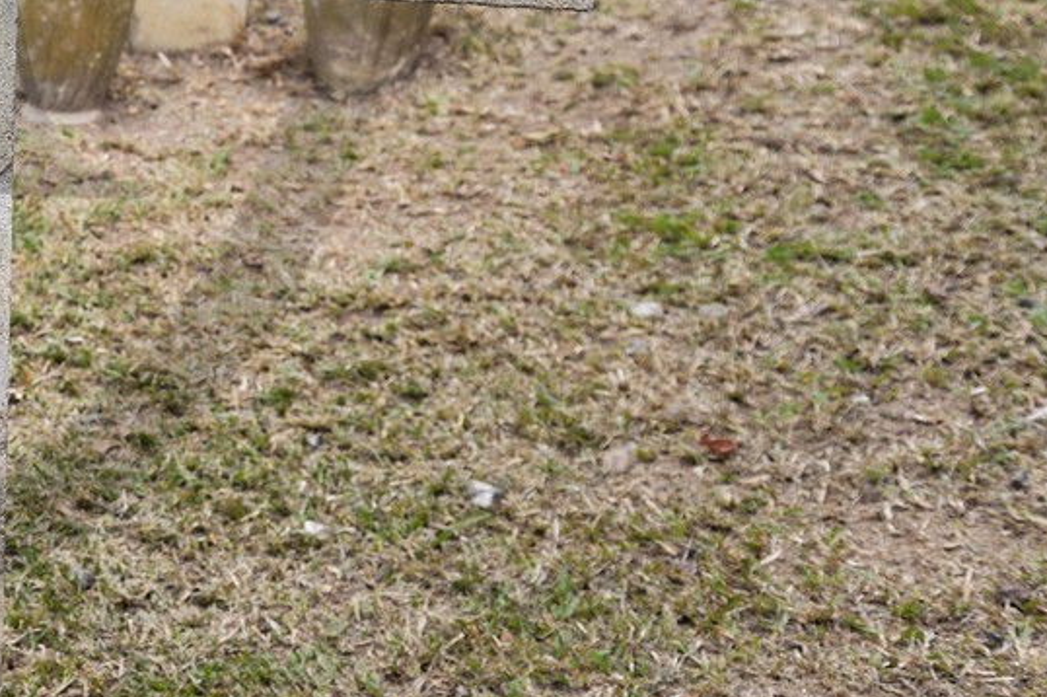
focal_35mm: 104
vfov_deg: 12.8
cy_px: -119
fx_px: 3023
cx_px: -411
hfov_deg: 18.0
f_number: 7.1
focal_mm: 35
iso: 640
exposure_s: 1/100
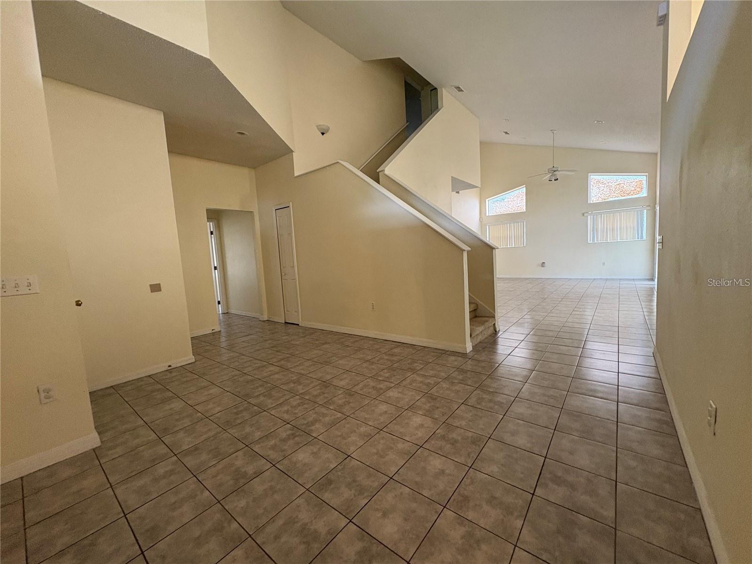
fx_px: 304
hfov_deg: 102.1
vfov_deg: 85.7
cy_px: 282
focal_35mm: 14
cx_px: 376
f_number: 2.2
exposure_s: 1/60
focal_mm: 2.22
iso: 400
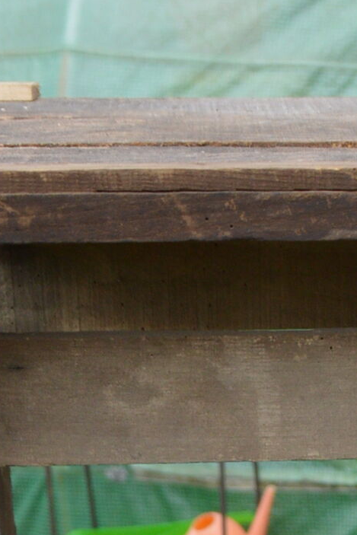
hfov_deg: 9.6
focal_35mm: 141
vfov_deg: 13.4
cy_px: 899
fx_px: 2096
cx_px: 447
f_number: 5
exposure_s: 1/100
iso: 400
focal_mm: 22
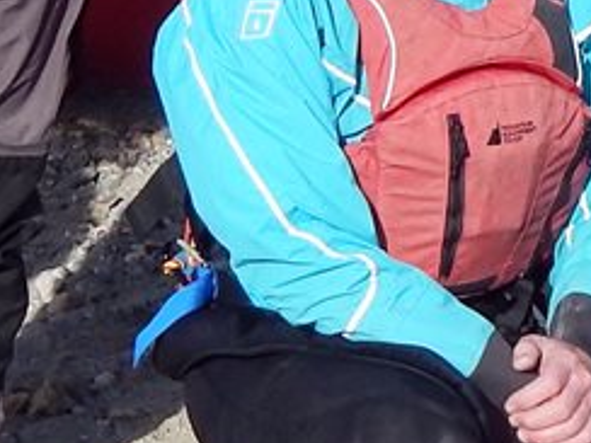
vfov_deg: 6.1
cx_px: 676
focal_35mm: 236
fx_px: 4029
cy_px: -591
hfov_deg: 8.3
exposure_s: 1/800
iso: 125
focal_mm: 6.5
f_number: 4
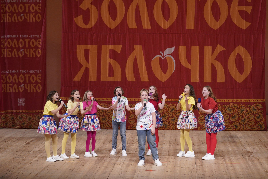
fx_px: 1012
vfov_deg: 10.1
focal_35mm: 136
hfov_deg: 15.1
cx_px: 134
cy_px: 90
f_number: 2.8
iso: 1600
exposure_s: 1/400
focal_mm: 91
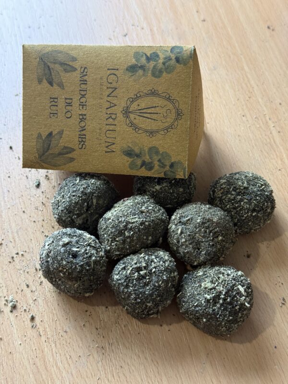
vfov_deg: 39.7
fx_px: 532
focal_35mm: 48
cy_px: 192
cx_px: 144
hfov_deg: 30.3
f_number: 1.78
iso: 125
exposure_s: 1/50
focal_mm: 6.76
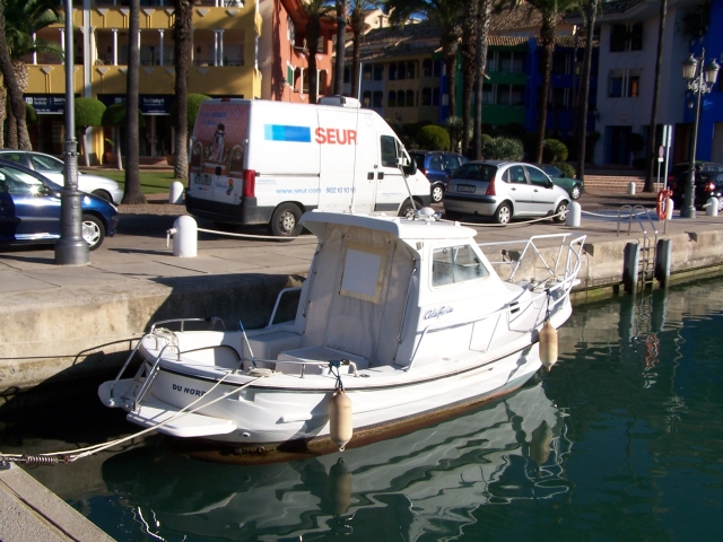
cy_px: 271
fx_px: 794
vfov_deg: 37.7
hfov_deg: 49.0
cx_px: 362
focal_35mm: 38
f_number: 5.6
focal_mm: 6.3
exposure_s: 1/500
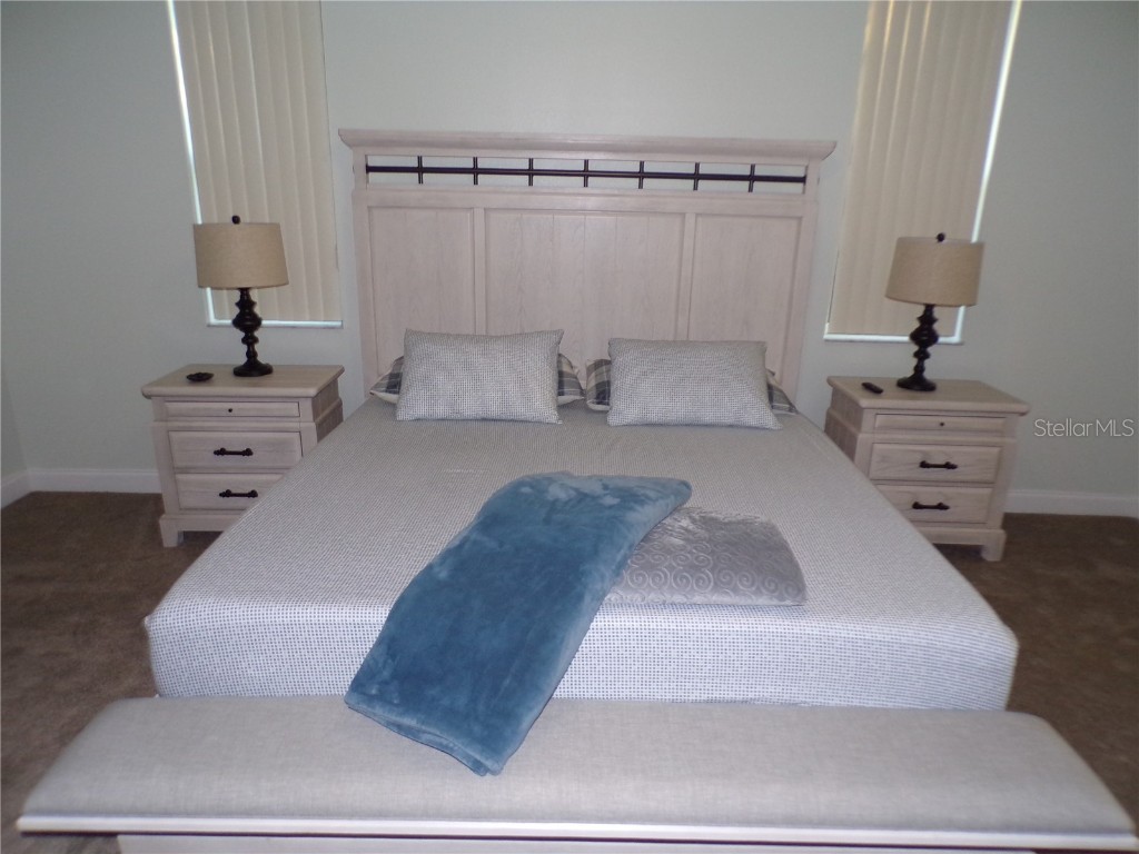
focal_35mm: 24
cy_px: 427
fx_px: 790
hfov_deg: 71.6
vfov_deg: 56.8
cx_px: 570
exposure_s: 1/34
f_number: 3
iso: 200
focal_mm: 4.3
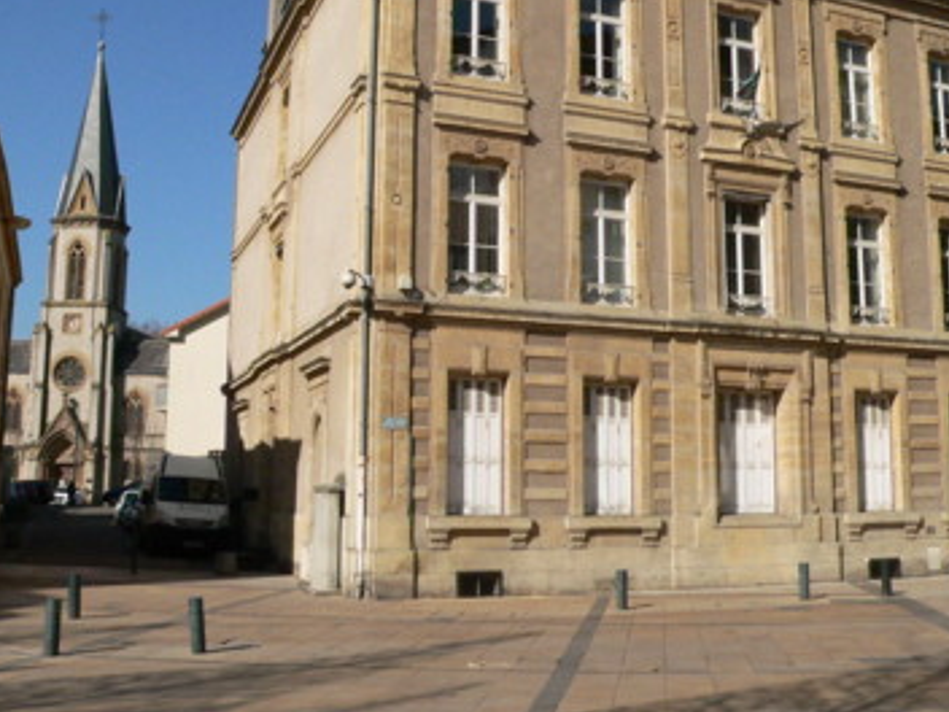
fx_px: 1261
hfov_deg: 41.2
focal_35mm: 46
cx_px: 510
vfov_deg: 31.4
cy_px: 268
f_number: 8
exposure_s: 1/1300
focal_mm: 6
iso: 400
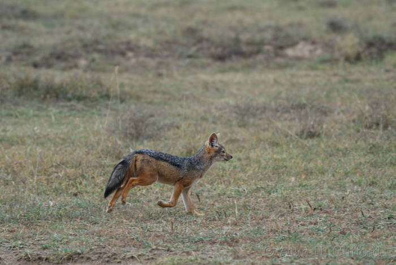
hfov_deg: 5.1
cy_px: 132
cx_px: 198
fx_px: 4459
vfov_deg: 3.4
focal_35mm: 405
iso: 400
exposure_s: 1/400
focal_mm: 270
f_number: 5.3
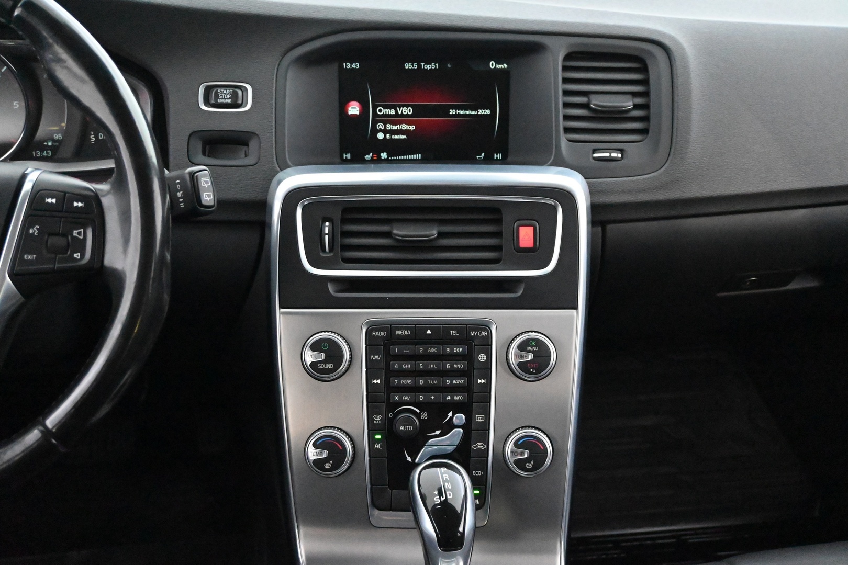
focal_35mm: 46
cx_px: 424
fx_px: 1078
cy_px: 282
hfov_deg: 43.0
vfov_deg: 29.4
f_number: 4.8
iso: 18000
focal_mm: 30.5
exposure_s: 1/50
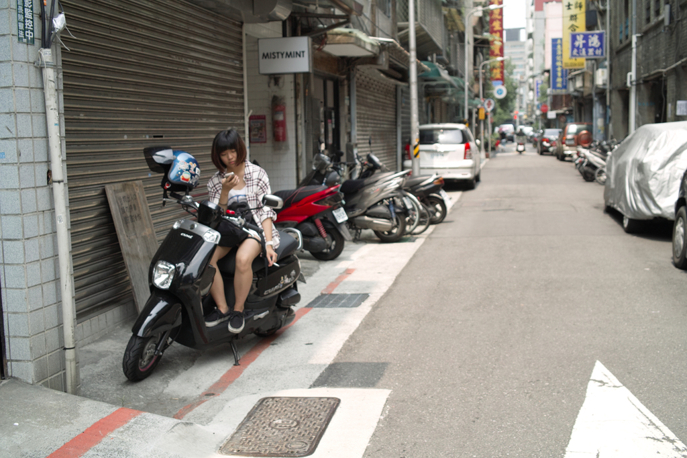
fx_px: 782
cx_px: 344
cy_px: 229
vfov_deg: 32.6
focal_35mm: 41
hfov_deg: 47.4
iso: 100
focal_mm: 24.2
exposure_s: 1/320
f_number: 3.2
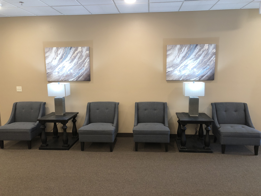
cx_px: 130
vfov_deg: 49.7
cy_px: 98
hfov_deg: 63.4
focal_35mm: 28
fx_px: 211
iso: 40
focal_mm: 3.99
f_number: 1.8
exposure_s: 1/24
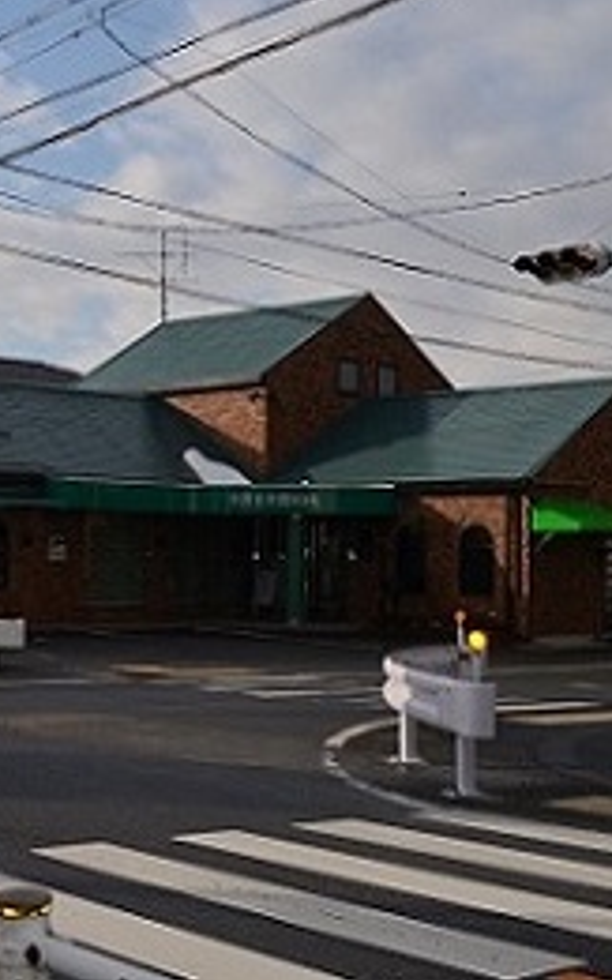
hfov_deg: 20.8
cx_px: 51
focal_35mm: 61
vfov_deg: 33.5
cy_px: 482
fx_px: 1629
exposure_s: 1/200
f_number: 9
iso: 100
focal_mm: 26
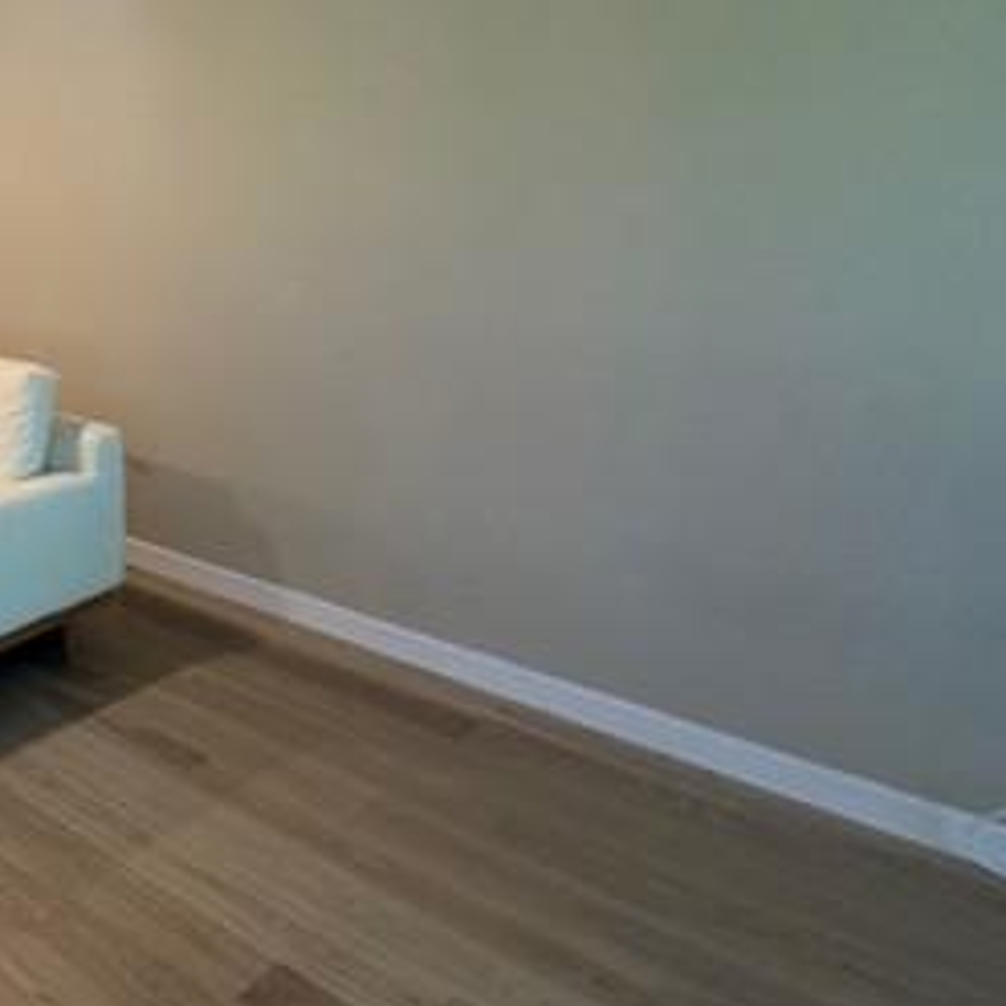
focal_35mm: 32
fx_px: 1052
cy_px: 248
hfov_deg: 36.3
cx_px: -265
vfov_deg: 49.0
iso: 250
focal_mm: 2.22
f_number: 2.2
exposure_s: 1/120
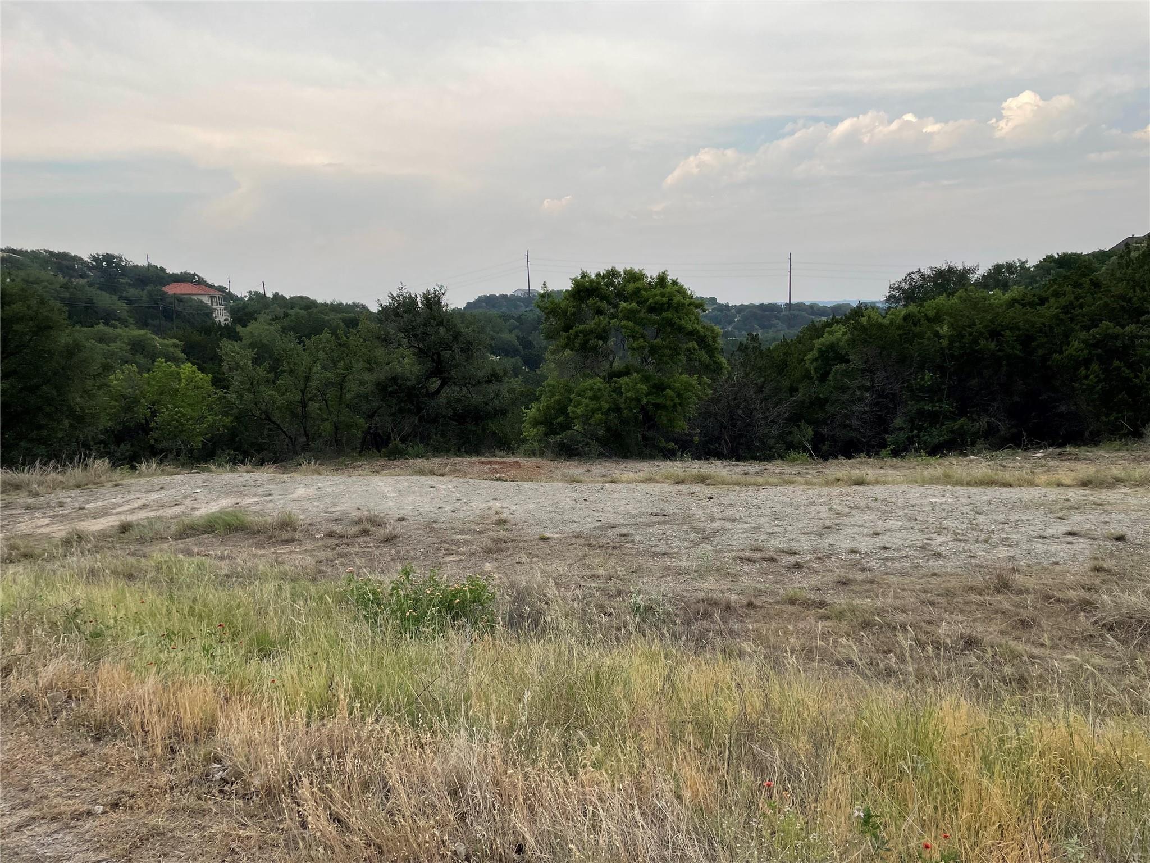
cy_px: 432
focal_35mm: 26
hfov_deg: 67.3
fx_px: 864
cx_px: 575
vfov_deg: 53.1
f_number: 1.6
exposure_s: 1/963
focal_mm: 4.2
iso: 32
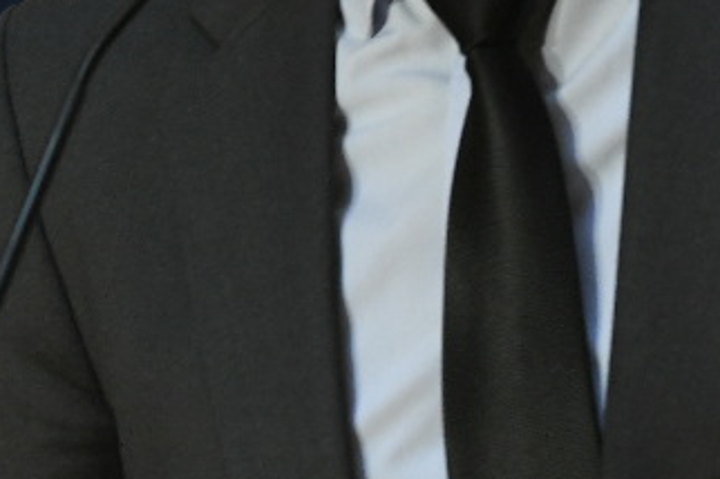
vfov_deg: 1.6
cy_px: -16
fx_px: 17102
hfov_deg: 2.4
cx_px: 675
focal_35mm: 856
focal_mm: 170
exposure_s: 1/250
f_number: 4
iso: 2500
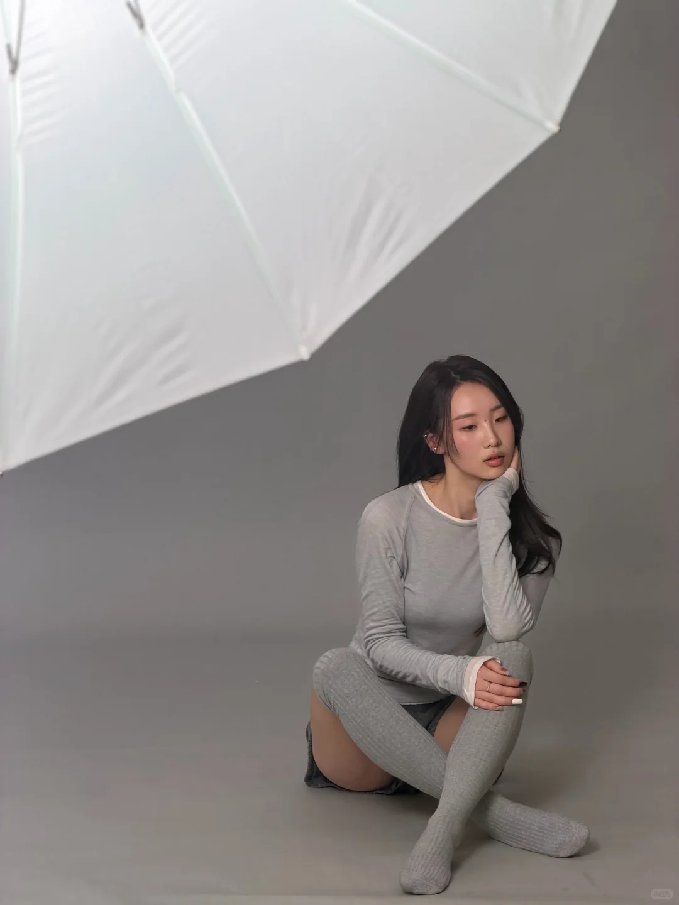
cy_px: 452
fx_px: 2615
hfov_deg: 14.8
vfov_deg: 19.6
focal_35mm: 100
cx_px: 340
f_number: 2.8
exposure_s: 1/100
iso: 50
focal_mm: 16.89
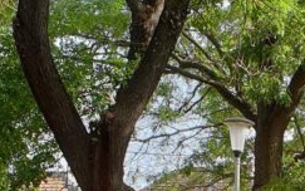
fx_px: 723
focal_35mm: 87
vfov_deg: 13.8
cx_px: 399
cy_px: 315
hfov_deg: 21.5
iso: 50
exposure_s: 1/272
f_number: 2.4
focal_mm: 4.3
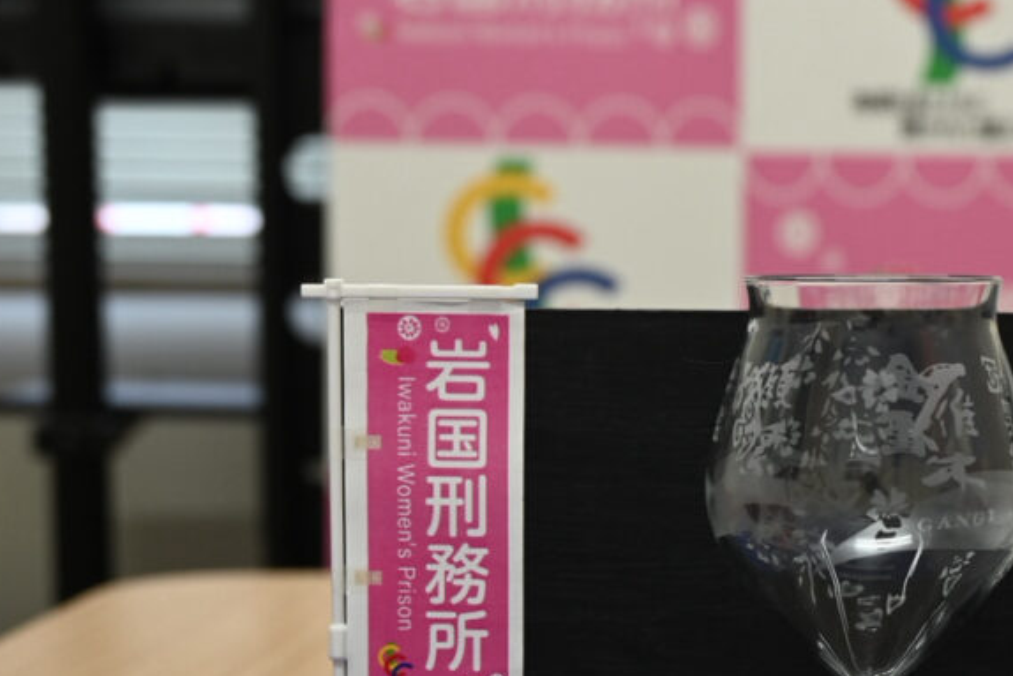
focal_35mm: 91
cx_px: 877
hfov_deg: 21.9
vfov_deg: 14.9
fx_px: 2561
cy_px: 553
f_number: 5.6
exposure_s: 1/50
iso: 500
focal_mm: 51
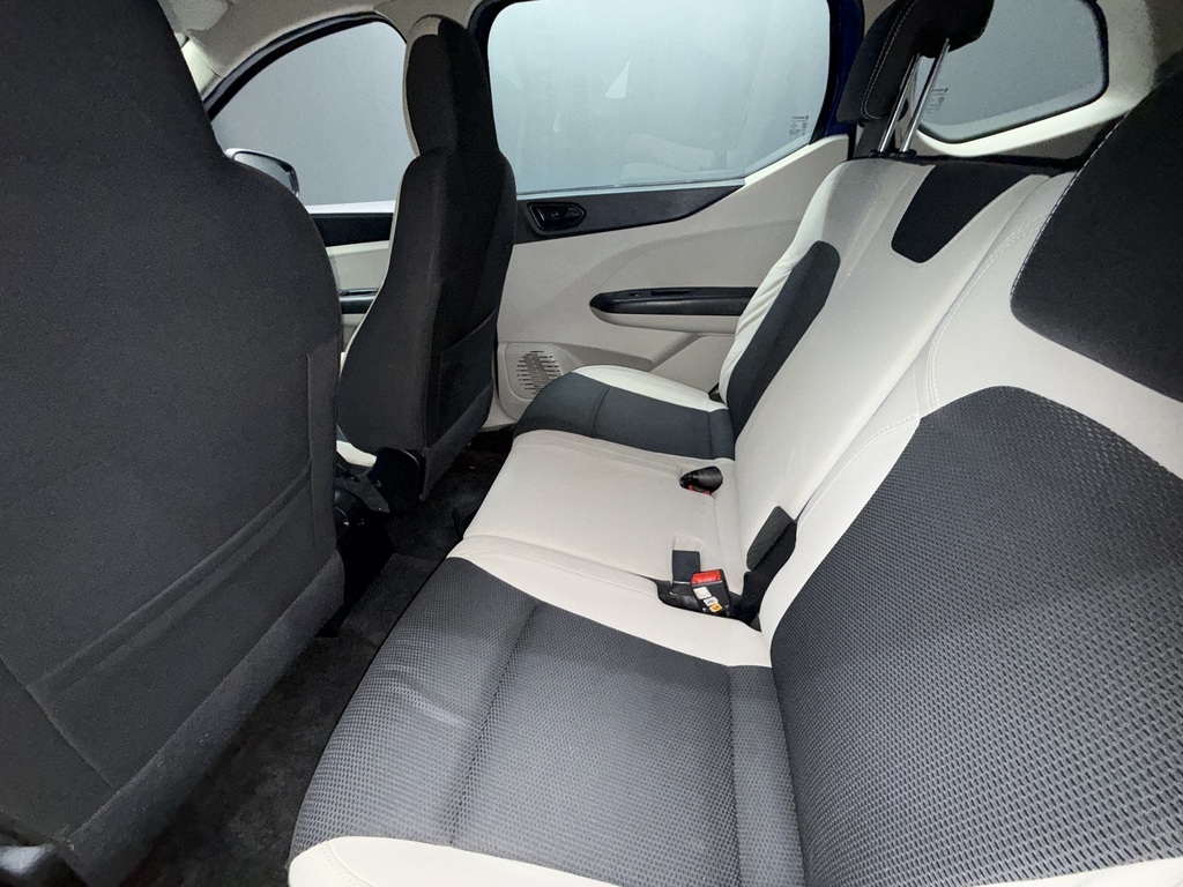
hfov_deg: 102.1
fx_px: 478
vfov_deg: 85.7
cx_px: 592
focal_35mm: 14
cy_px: 444
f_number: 2.2
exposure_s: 1/33
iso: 200
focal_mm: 2.22
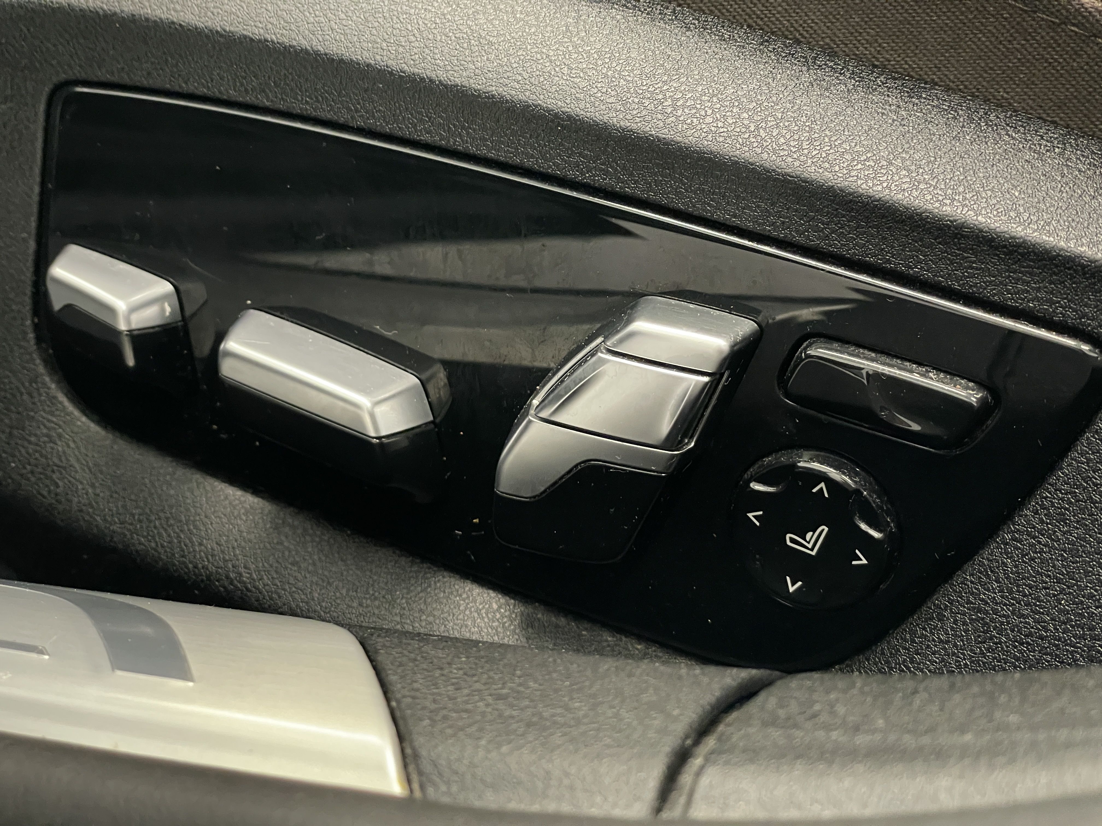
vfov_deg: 28.0
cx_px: 551
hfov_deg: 36.8
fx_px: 1655
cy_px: 413
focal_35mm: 52
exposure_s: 1/50
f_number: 2
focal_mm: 6
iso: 400
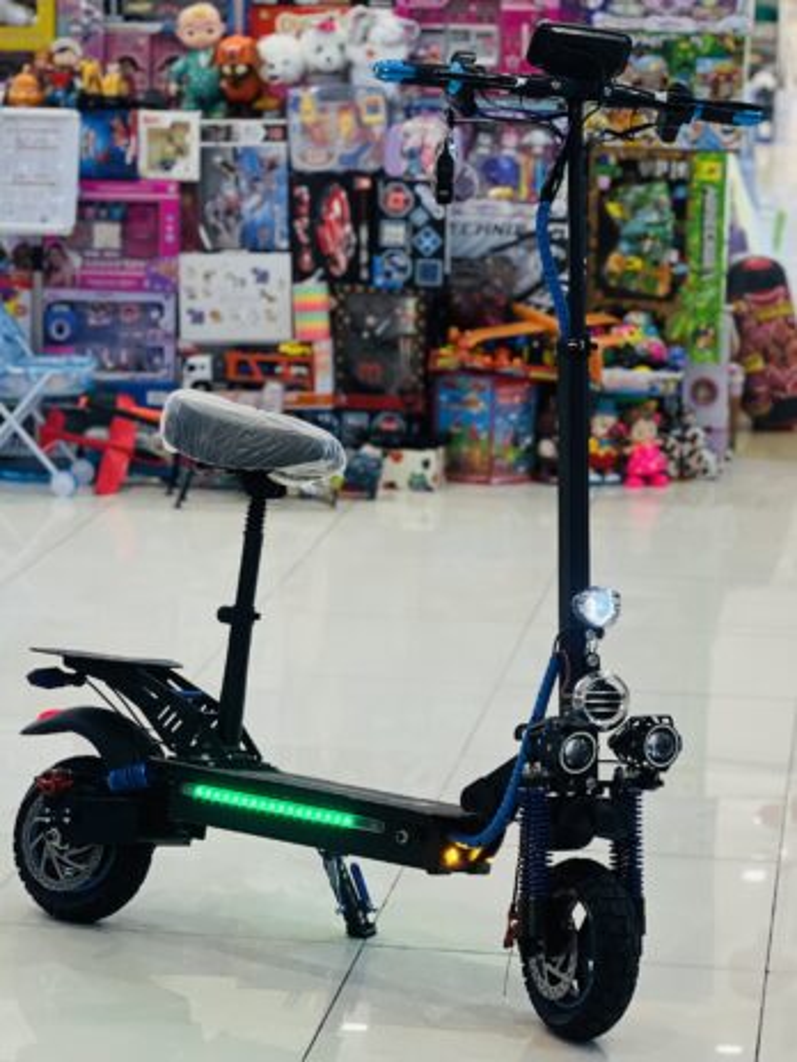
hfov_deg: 19.1
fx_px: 2364
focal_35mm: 77
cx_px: 398
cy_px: 531
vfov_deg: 25.3
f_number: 2.8
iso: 125
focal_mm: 9
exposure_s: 1/50
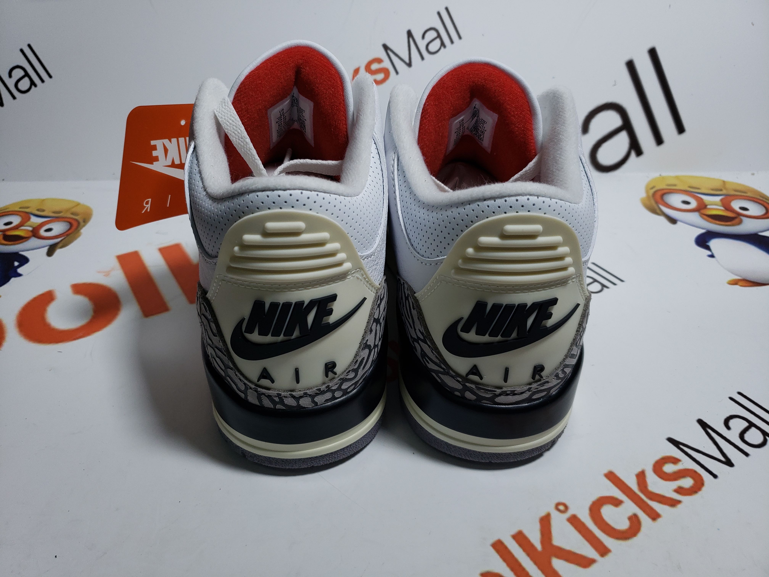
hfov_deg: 67.3
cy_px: 288
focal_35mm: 26
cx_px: 384
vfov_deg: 53.1
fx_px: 578
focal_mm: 4.3
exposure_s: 1/618
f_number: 1.5
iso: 50
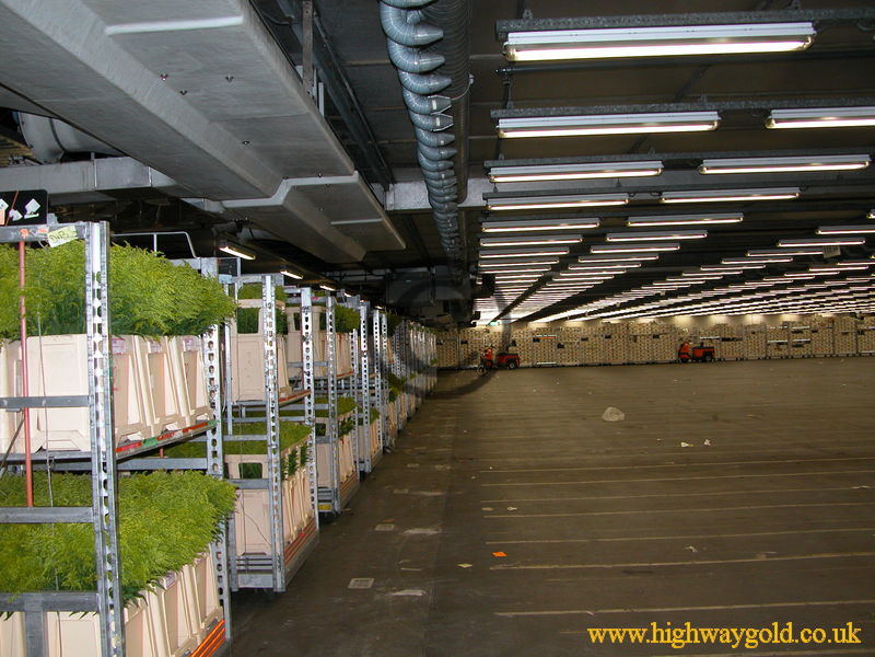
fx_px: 859
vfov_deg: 41.8
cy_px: 328
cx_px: 438
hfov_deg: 54.0
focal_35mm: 34
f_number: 2.8
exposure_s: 1/60
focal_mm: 8.9
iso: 200
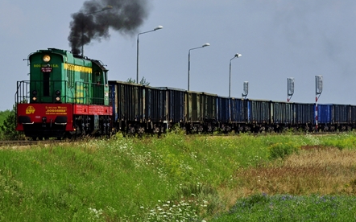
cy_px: 3
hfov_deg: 8.2
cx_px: 245
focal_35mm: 255
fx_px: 2473
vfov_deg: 5.1
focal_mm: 82
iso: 200
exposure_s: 1/400
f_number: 11
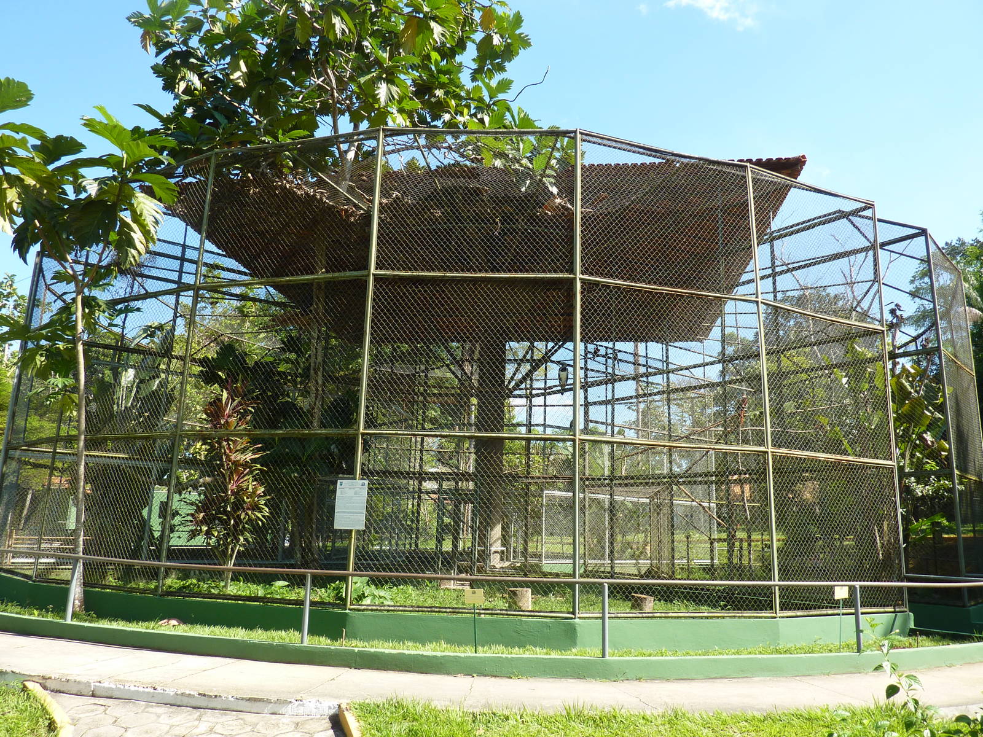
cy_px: 368
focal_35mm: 25
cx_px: 492
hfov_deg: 69.4
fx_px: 710
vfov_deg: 54.9
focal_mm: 4.1
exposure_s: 1/160
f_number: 4
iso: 80
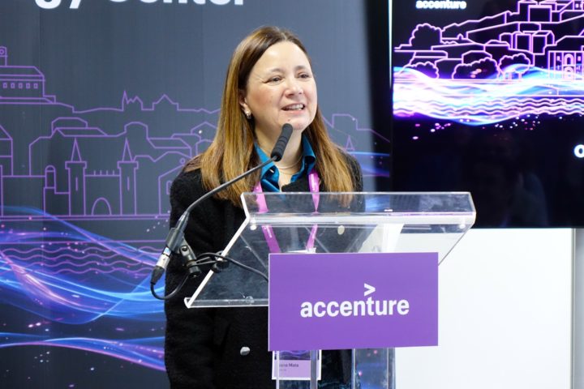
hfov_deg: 13.9
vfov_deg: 9.3
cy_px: 194
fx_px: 2401
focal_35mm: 148
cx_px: 292
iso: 1250
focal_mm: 54.09
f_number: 3.2
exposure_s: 1/50
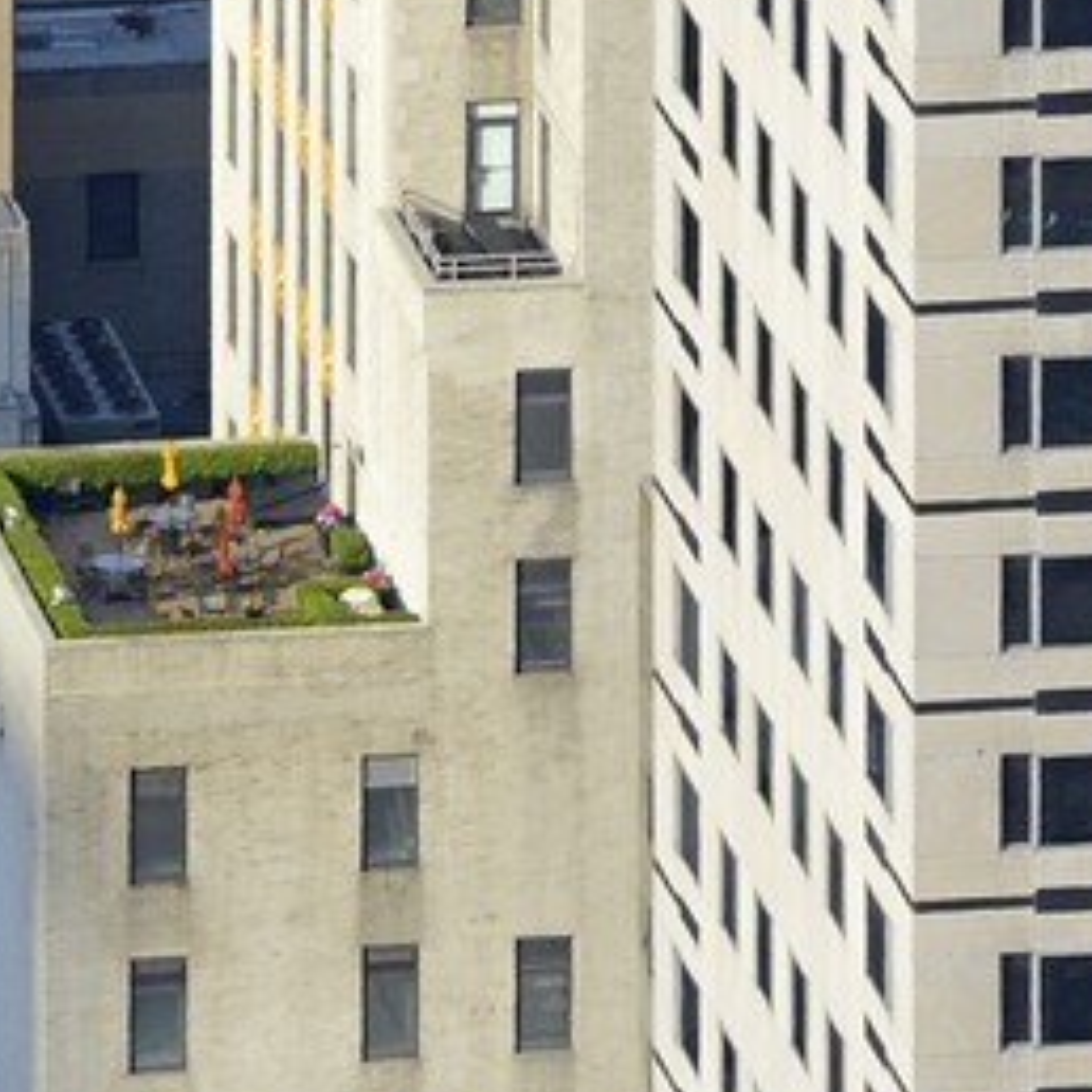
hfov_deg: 2.3
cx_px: -381
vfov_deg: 2.3
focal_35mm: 764
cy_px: -1892
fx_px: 27267
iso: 400
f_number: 9
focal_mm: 145
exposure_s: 1/400
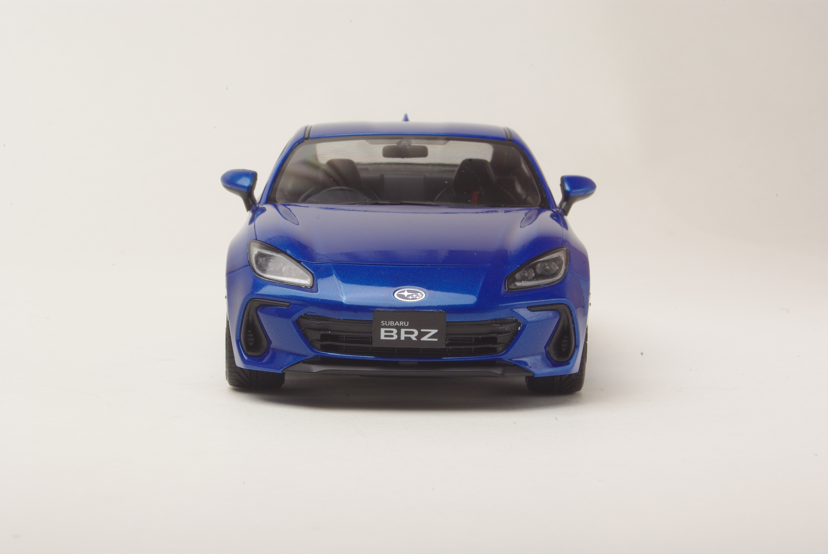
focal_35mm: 120
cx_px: 414
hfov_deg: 17.0
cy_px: 277
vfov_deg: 11.5
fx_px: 2763
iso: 100
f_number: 32
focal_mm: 80
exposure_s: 1/180
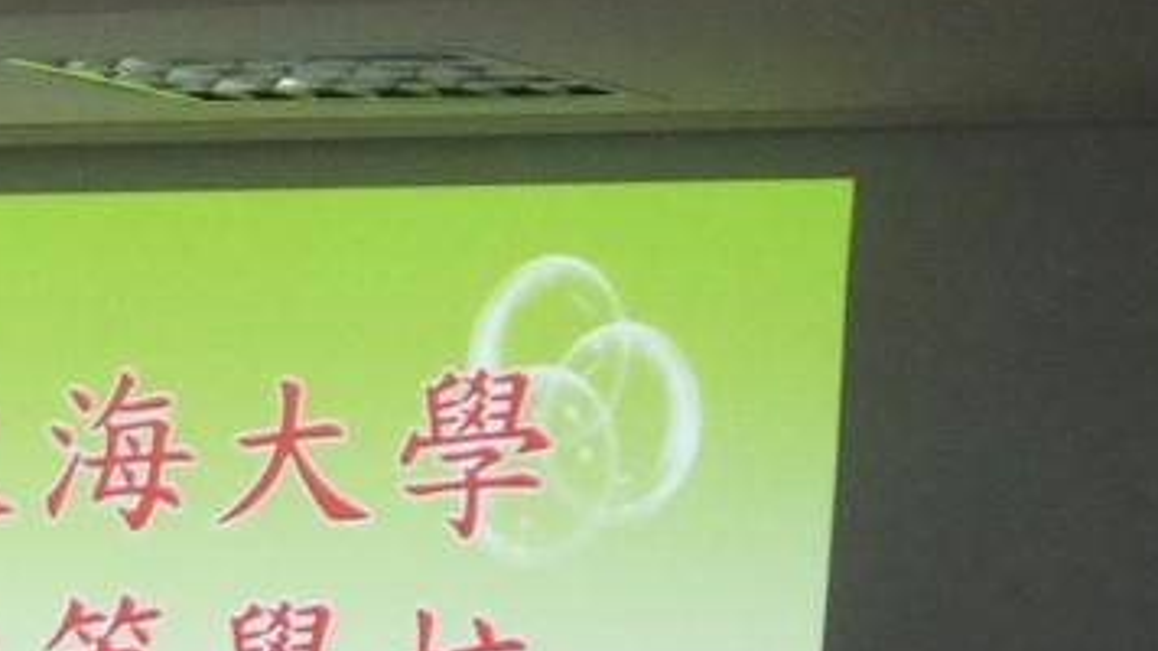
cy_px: 1728
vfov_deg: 4.3
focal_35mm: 276
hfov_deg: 7.3
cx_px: -1717
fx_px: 8472
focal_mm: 22
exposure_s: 1/50
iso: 800
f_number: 4.4
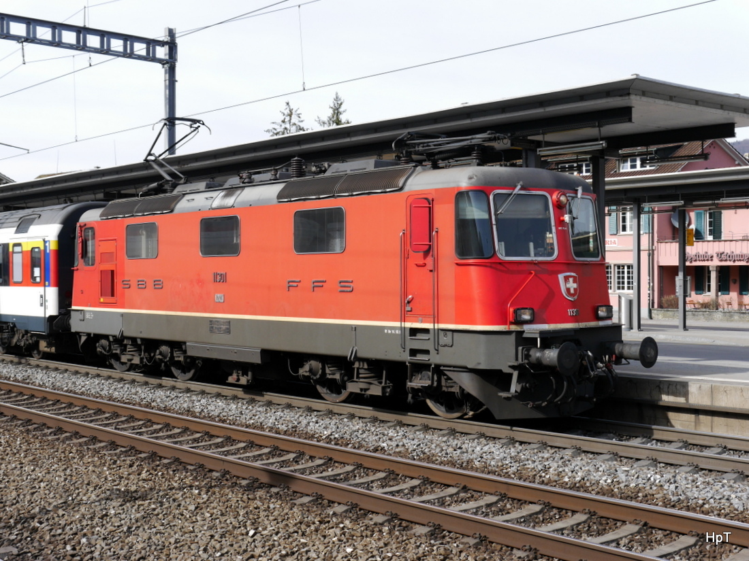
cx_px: 374
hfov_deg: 38.2
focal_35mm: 50
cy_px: 280
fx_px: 1082
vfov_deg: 29.1
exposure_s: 1/250
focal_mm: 25
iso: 160
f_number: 8
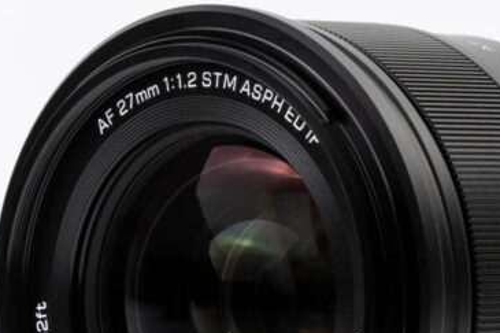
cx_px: 342
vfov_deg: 3.6
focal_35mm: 385
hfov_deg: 5.4
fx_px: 5345
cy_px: 328
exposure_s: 1/100
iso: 100
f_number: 20
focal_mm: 117
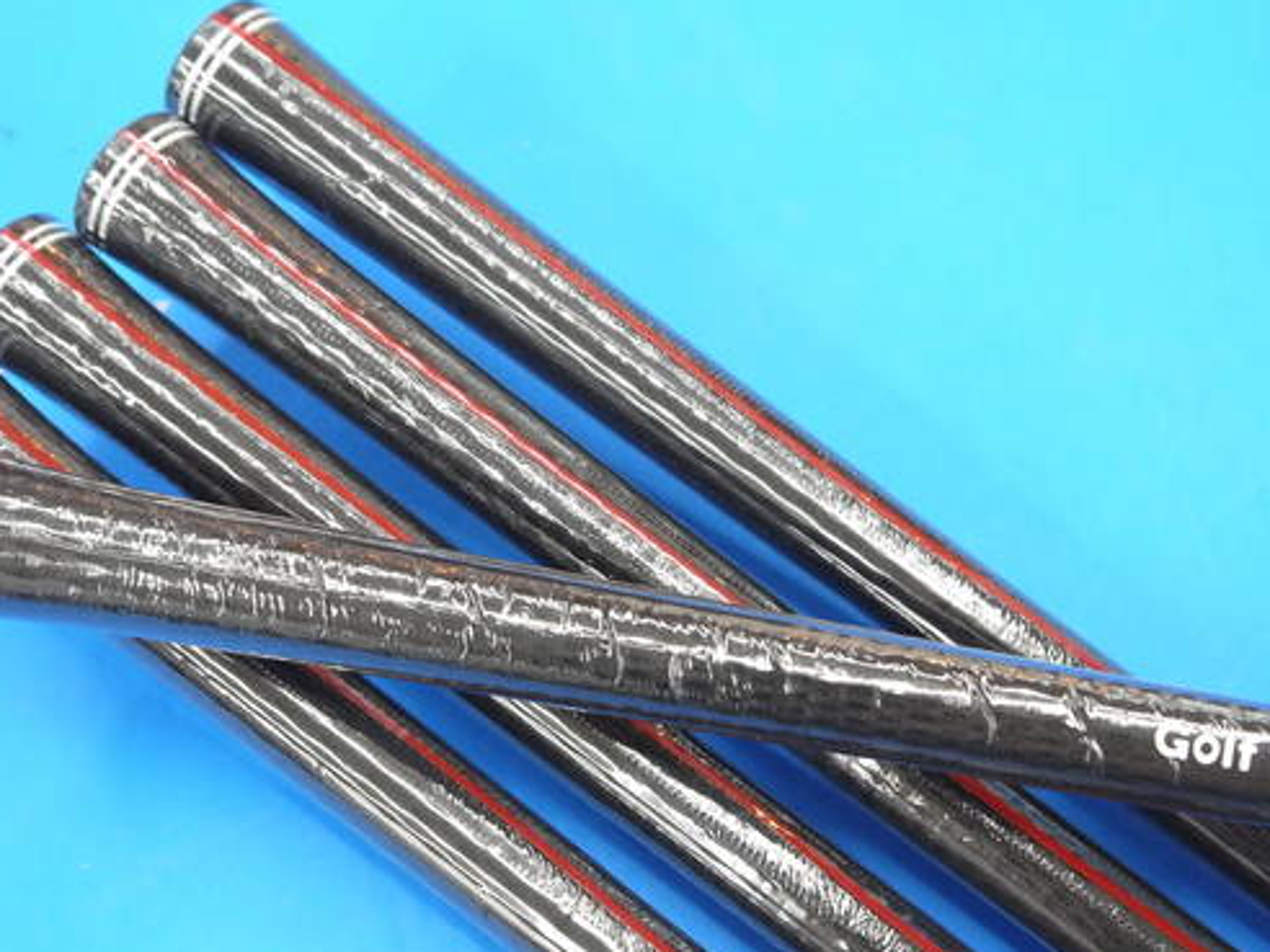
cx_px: 653
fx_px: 2385
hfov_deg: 29.8
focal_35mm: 65
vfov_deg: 22.6
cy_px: 575
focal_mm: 25
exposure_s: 1/125
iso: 800
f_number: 4.6
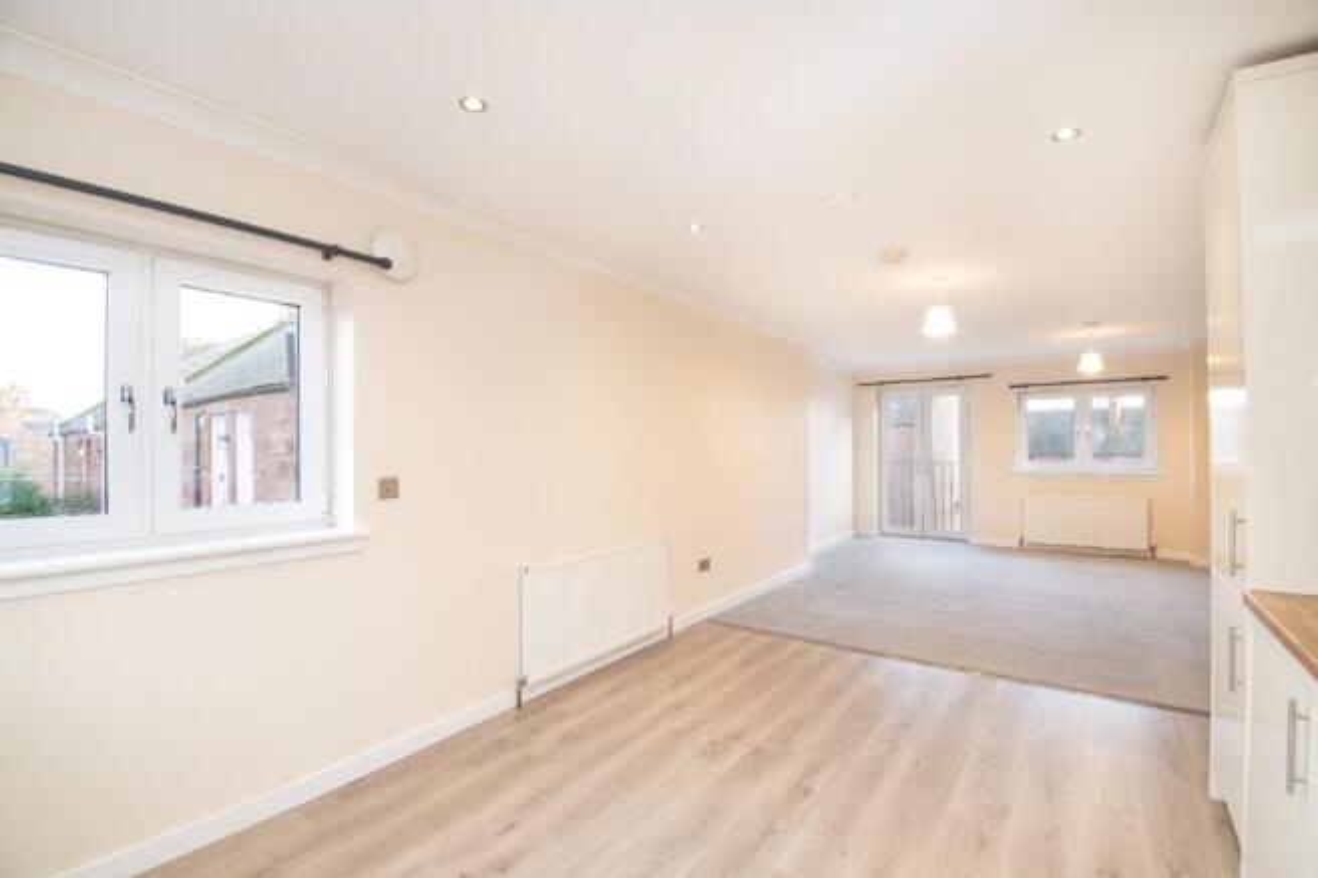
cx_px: 659
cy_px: 439
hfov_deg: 100.4
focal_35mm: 15
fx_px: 549
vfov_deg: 77.3
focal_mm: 10
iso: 250
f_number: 8
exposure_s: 1/6
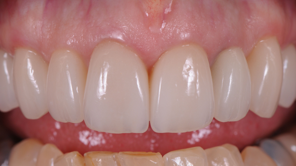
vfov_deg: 7.3
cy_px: 70
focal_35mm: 166
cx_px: 148
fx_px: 1299
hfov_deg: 13.0
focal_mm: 105
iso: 250
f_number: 22
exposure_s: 1/160
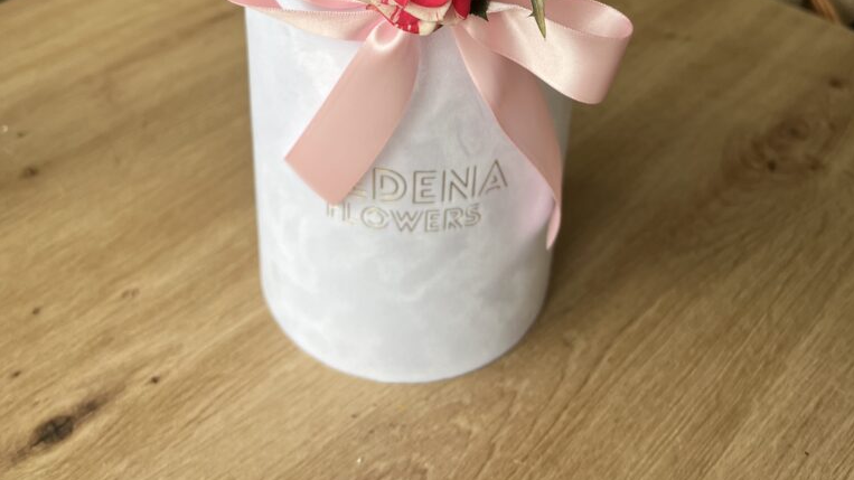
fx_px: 860
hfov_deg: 52.8
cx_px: 429
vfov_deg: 28.4
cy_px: -43
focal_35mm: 38
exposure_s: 1/121
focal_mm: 5.7
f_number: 1.5
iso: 64
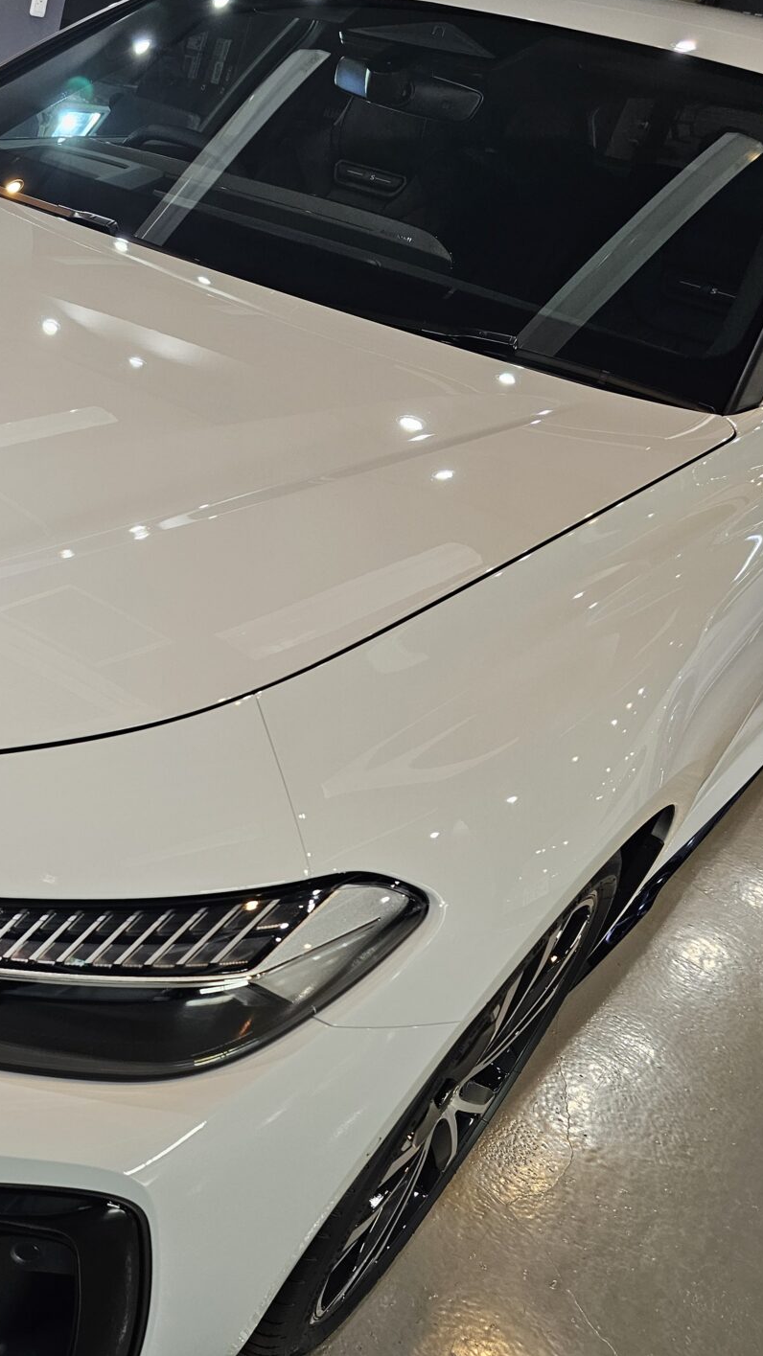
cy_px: 668
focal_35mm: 34
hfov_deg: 30.3
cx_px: -114
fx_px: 1223
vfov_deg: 58.0
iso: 160
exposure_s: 1/100
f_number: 1.7
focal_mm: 6.3
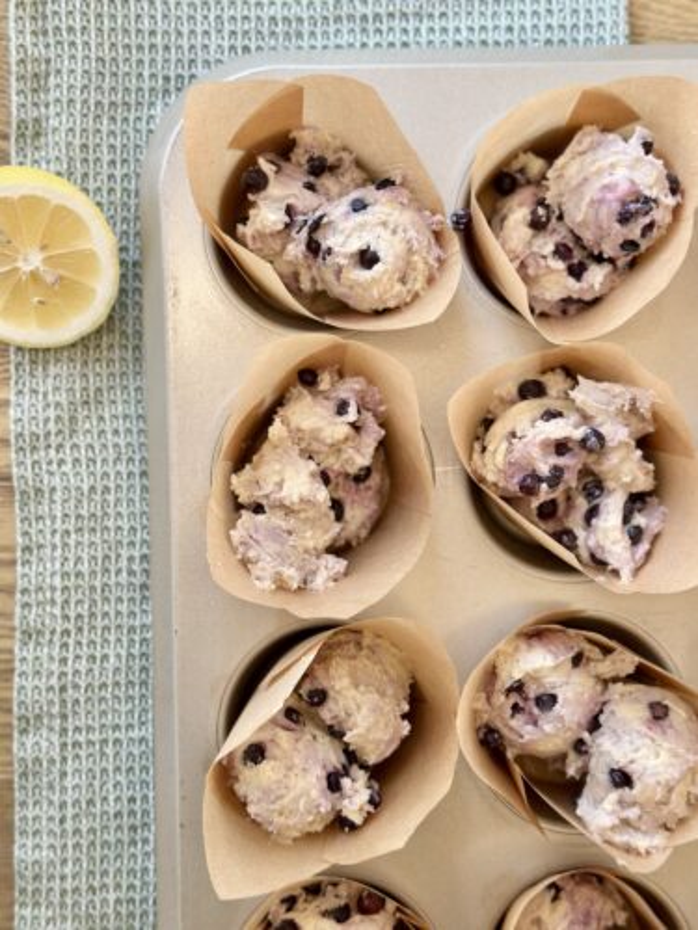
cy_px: 465
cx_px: 349
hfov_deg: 30.3
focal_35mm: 48
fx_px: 1291
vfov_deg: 39.7
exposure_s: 1/106
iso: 125
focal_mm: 6.86
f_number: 1.78
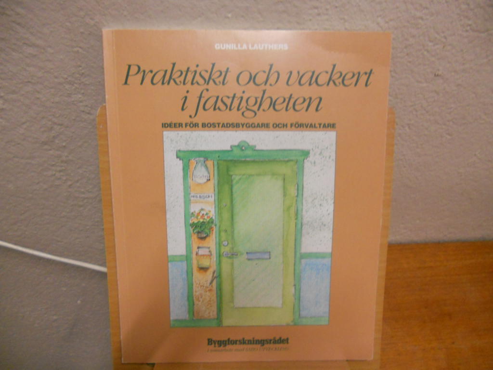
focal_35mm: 27
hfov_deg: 65.3
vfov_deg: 51.4
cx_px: 246
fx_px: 385
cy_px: 185
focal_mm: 4.9
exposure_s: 1/13
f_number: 3.2
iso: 400
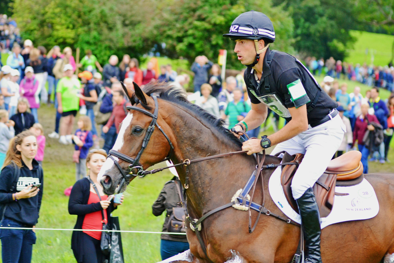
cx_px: 197
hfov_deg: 11.2
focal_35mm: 183
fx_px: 2002
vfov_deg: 7.5
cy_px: 132
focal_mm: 122
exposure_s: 1/1250
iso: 1600
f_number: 4.5
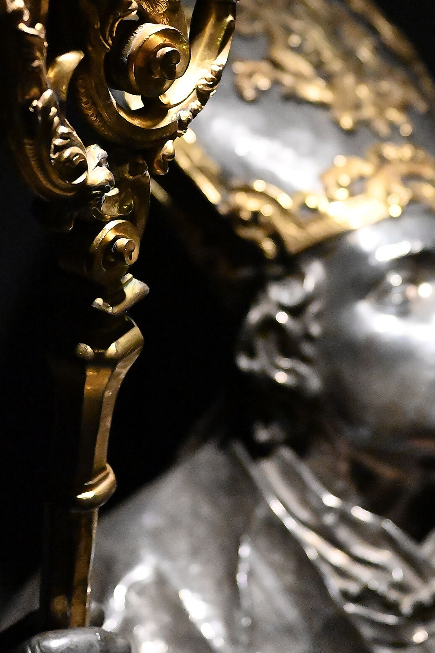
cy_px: 189
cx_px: 289
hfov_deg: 20.8
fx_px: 1178
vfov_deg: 30.6
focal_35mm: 65
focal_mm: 28
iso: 16000
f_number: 2.8
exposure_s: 1/800
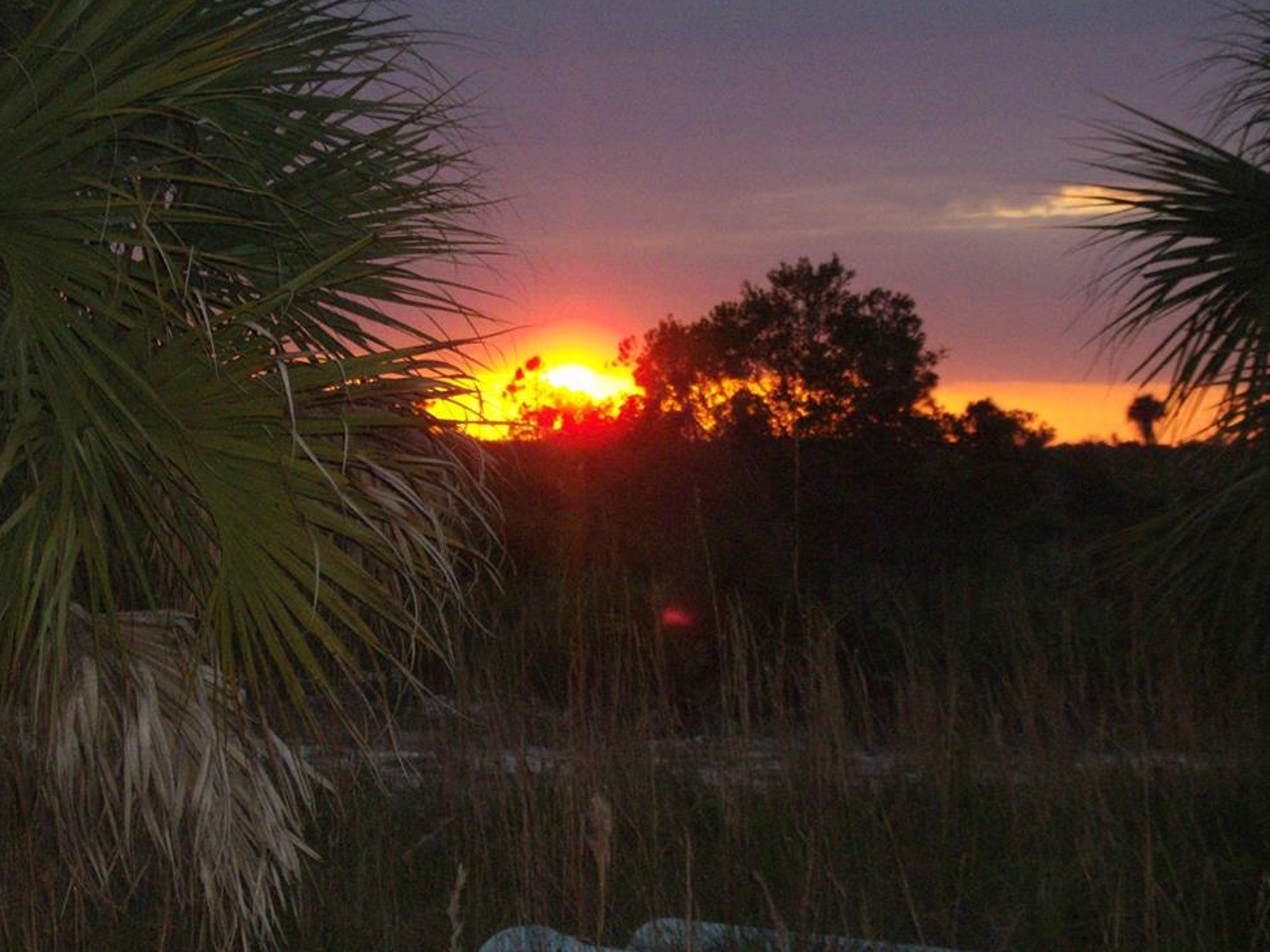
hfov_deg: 17.3
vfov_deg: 13.0
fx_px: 4182
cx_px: 645
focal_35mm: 114
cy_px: 484
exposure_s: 1/125
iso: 200
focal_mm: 18
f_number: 4.8
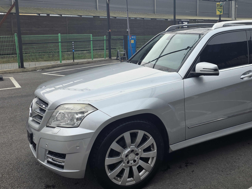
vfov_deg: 39.2
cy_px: 64
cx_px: 170
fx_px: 262
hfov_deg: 50.3
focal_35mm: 36
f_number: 1.7
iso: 80
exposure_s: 1/3798
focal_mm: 6.3
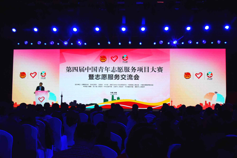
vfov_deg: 35.5
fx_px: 247
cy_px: 79
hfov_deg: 51.3
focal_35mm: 38
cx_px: 118
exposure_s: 1/100
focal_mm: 25
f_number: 18
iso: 1600
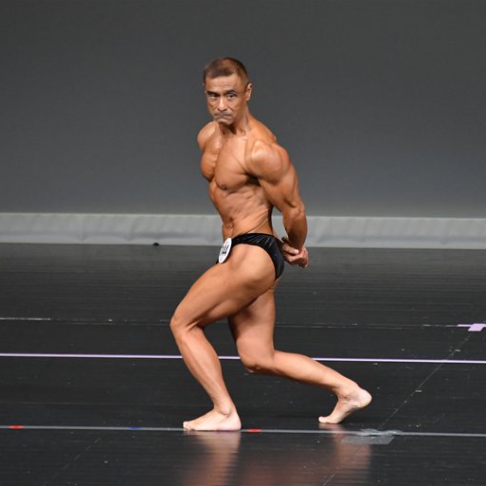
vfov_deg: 3.0
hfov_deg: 3.0
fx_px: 9165
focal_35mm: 577
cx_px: 315
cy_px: 243
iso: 4000
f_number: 5.6
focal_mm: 300
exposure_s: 1/400
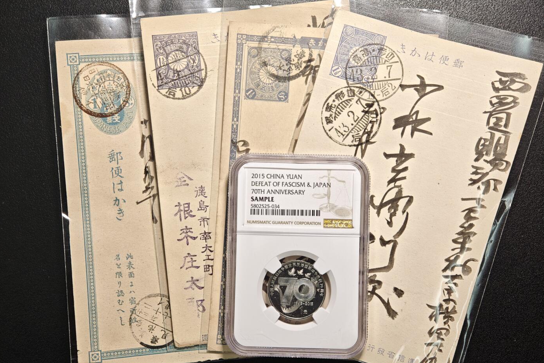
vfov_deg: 21.6
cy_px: 198
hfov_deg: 31.9
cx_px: 271
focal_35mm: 63
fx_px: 952
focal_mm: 9
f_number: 2
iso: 500
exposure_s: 1/122
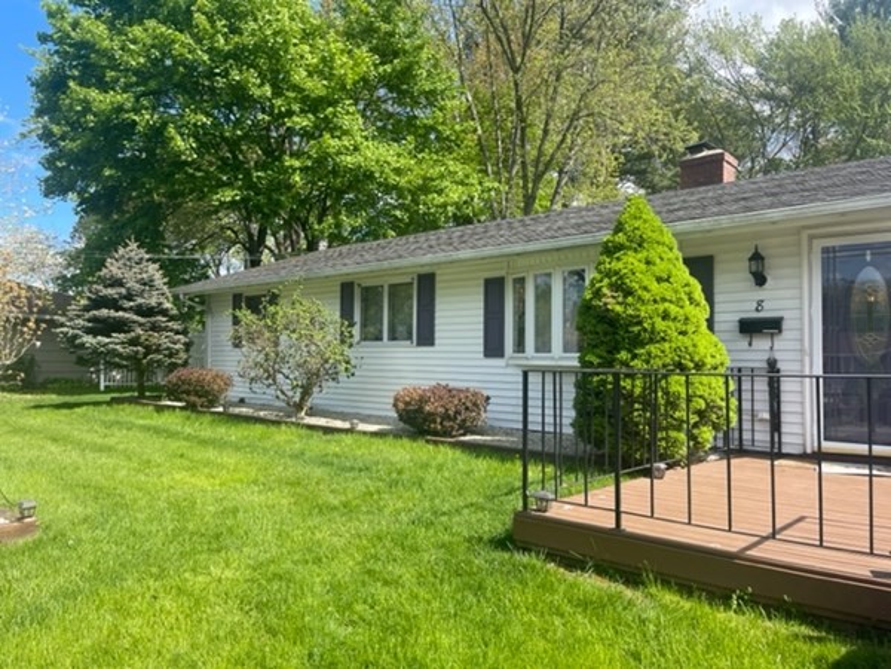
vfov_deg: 53.1
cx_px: 446
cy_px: 334
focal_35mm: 26
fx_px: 669
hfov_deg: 67.3
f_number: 1.6
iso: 32
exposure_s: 1/1439
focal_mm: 5.1
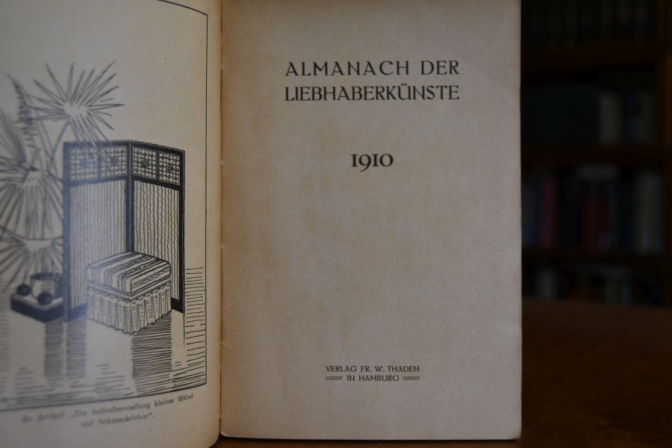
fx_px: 728
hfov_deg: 49.6
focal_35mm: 39
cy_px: 224
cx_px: 336
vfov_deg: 34.2
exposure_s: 1/250
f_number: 4
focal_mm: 26
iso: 560
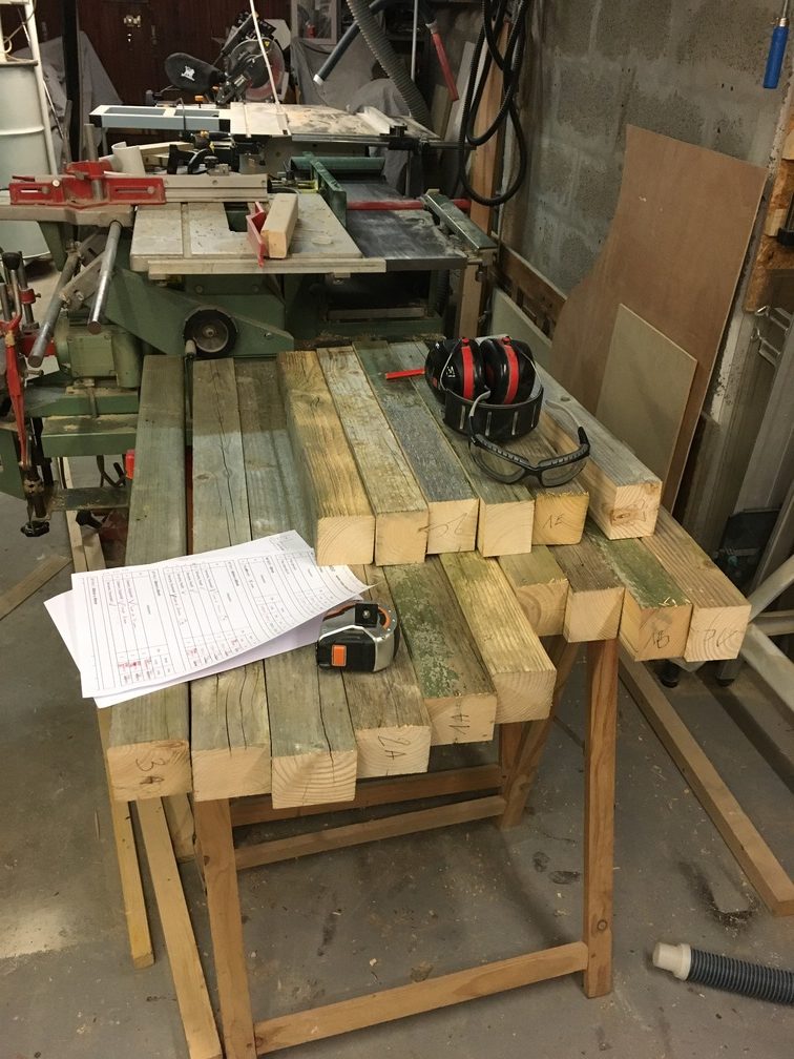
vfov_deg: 61.7
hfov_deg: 48.2
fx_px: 887
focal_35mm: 29
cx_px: 397
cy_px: 530
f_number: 2.2
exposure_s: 1/25
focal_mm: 4.15
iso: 200
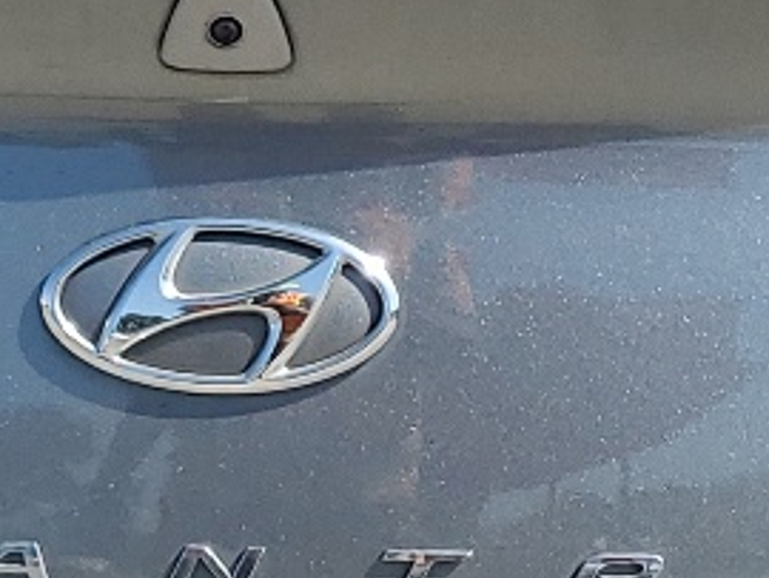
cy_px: 441
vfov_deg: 9.6
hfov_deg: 12.8
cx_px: 219
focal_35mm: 154
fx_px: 3424
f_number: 1.5
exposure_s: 1/2500
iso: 50
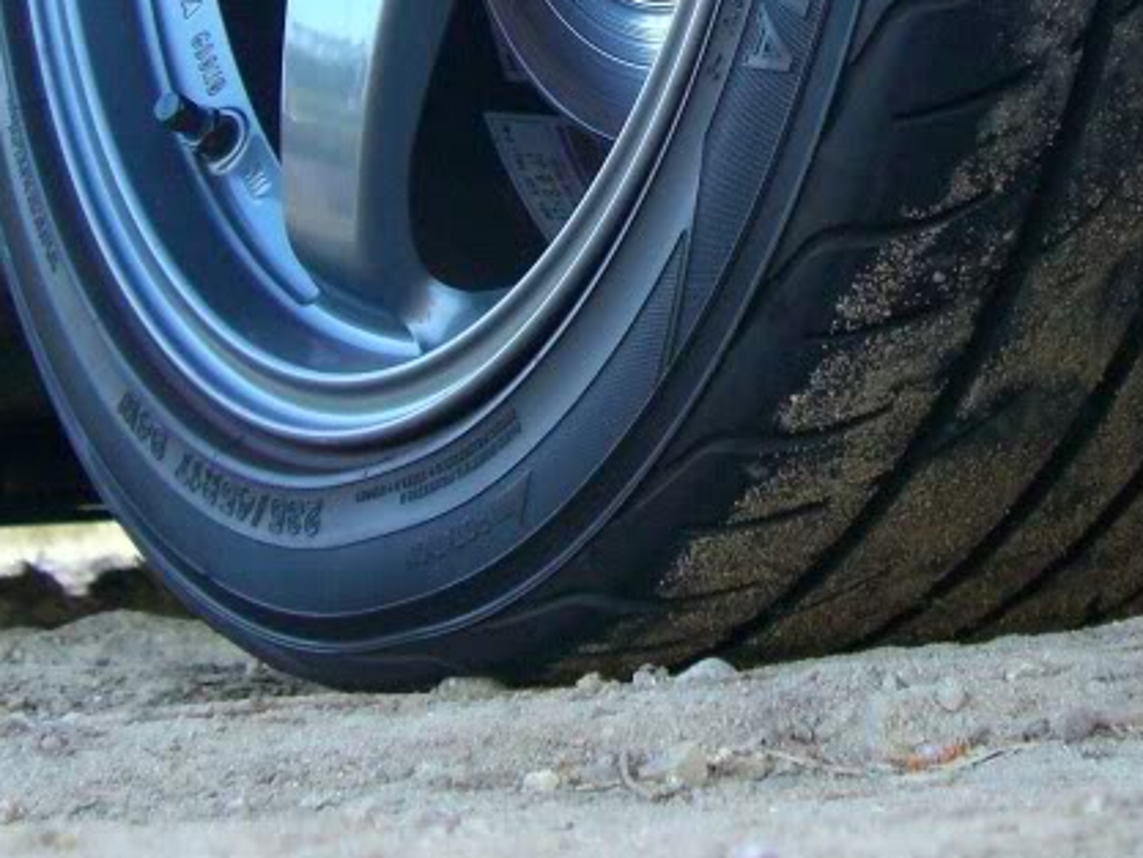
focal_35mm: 113
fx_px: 3732
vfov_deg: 12.8
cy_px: -132
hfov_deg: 17.3
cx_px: 822
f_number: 3.1
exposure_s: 1/125
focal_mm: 9.6
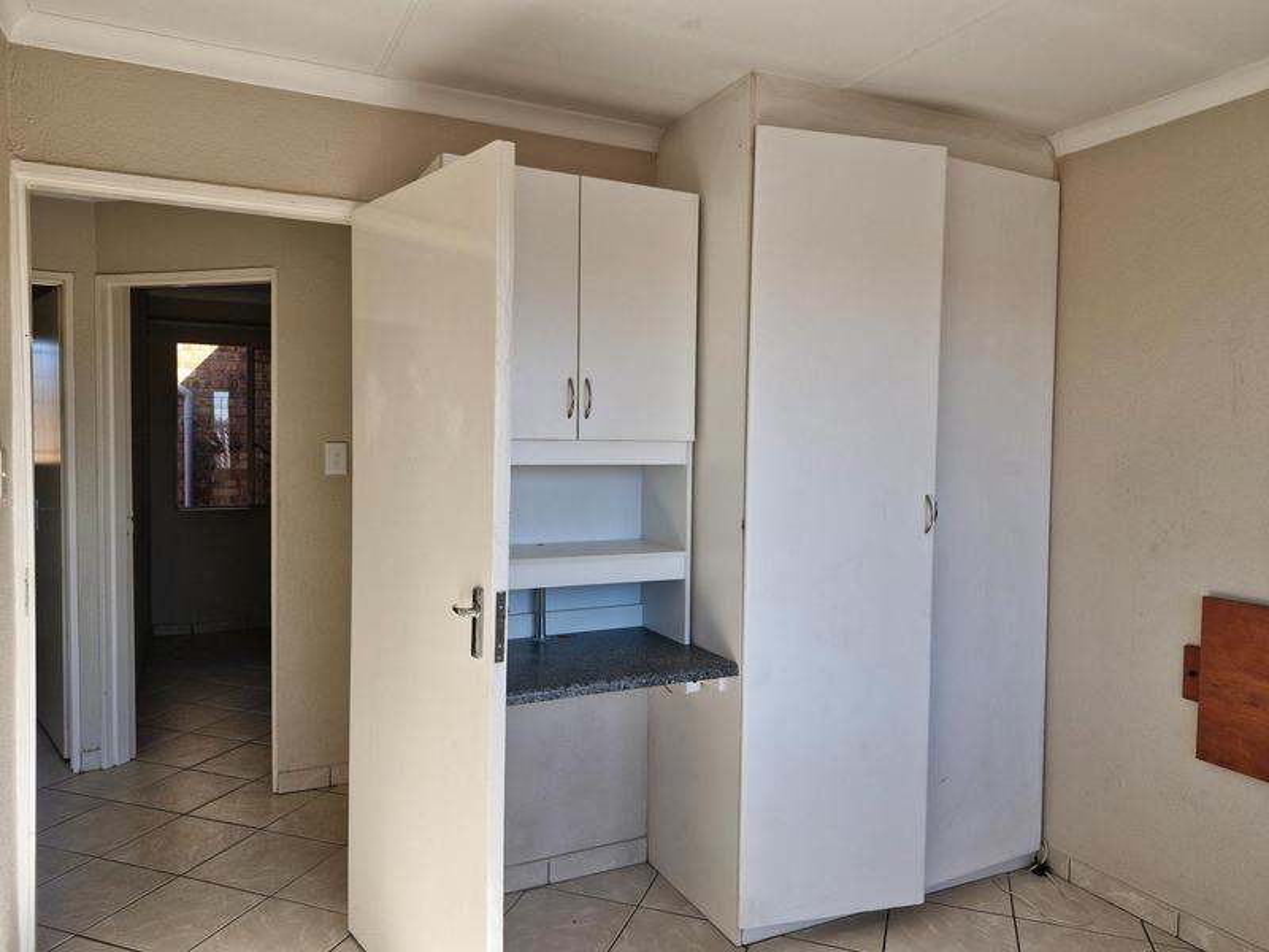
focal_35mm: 23
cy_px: 476
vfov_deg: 58.9
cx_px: 634
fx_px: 843
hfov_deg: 73.9
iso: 50
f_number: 1.8
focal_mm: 5.54
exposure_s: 1/356
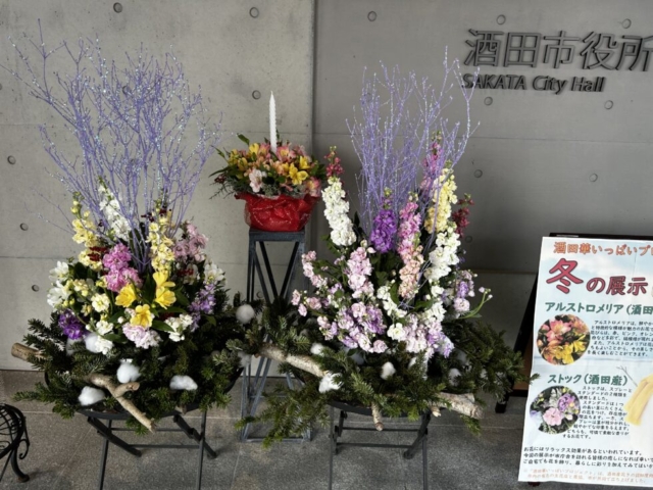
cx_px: 326
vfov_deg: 53.1
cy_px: 245
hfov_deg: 67.3
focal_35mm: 26
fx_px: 490
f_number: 1.5
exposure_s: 1/121
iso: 40
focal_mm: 5.7
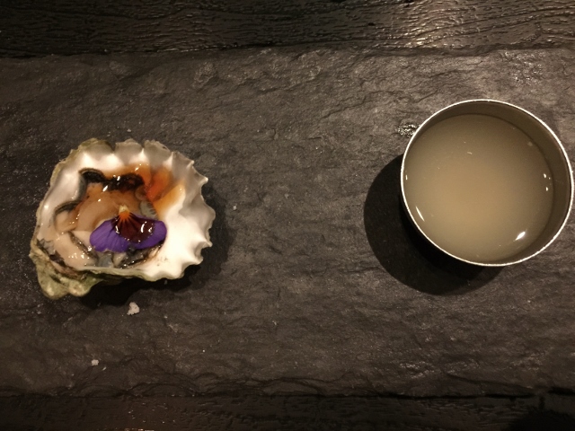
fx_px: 482
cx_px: 288
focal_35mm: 29
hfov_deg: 61.7
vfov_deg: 48.2
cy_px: 216
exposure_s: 1/4
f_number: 2.2
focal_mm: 4.15
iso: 160
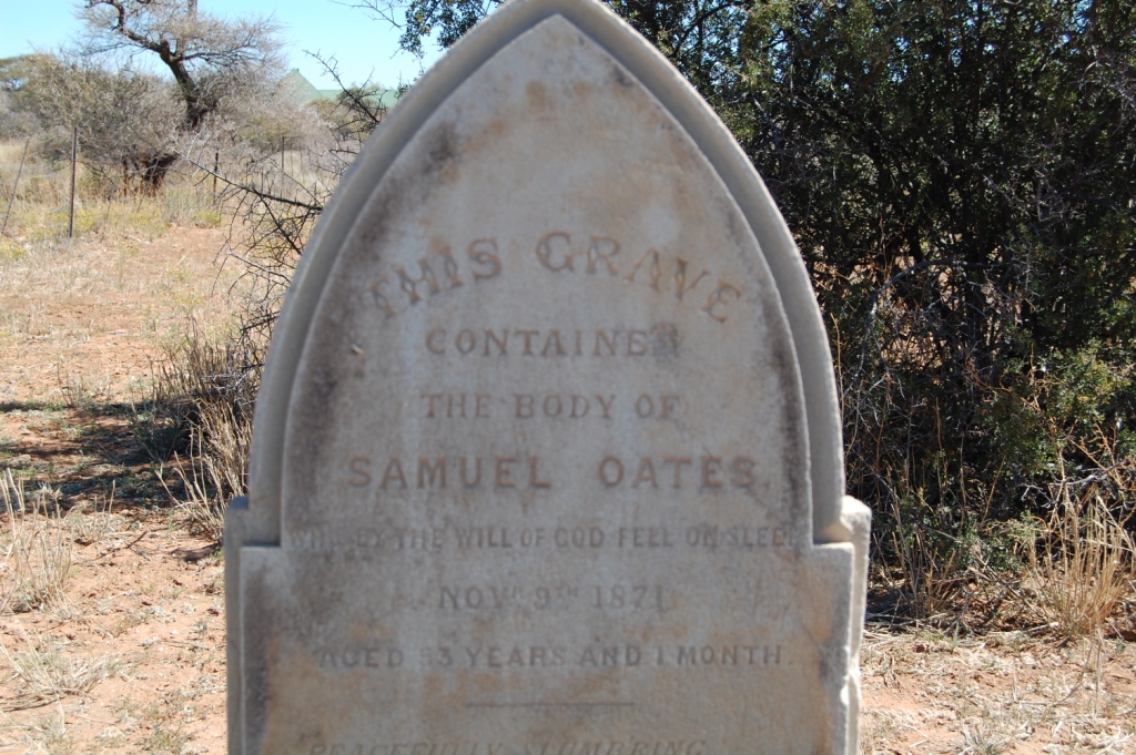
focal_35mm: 57
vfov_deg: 23.7
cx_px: 568
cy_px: 378
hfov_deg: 35.1
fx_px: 1797
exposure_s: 1/200
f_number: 7.1
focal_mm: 38
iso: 200
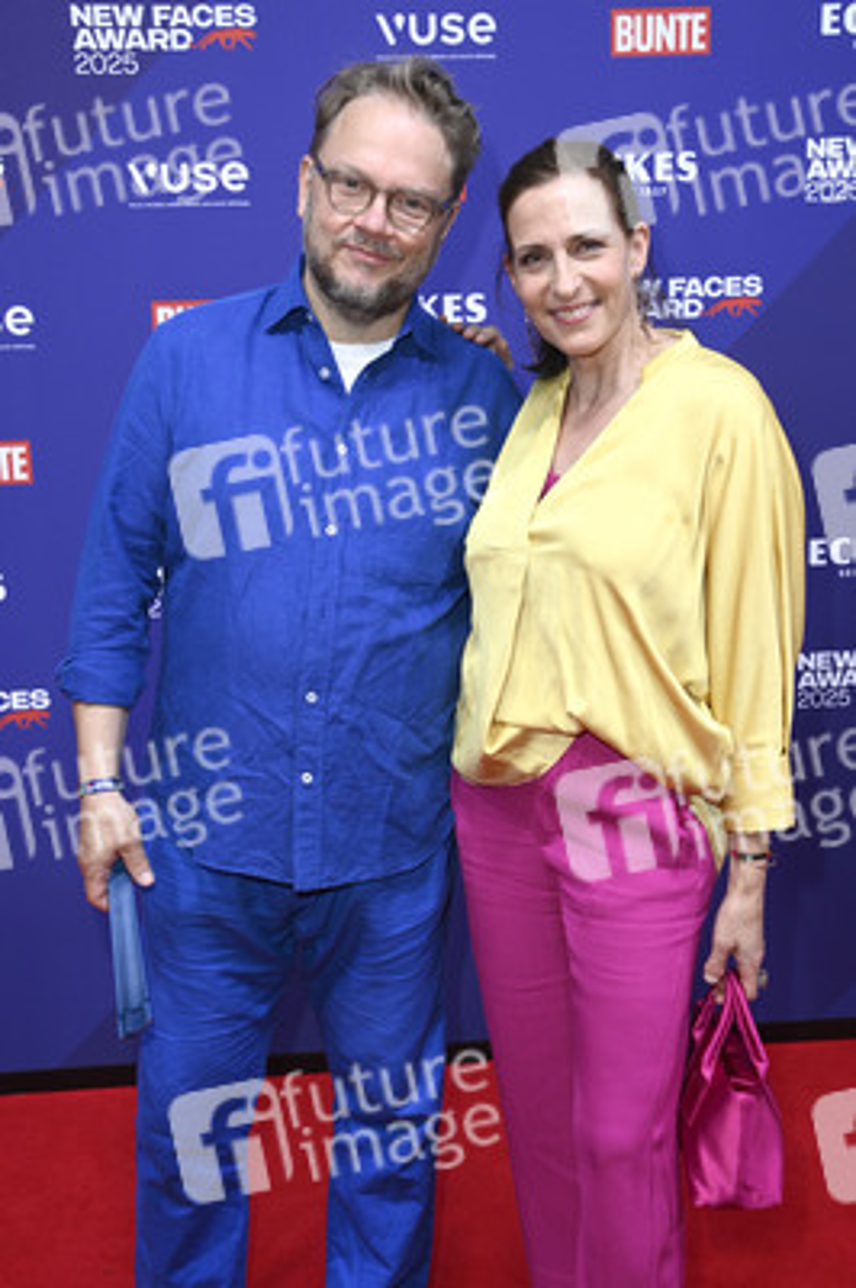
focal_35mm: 38
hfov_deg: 35.0
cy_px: 644
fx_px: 1358
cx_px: 428
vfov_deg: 50.7
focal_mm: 38
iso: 800
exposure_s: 1/200
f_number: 5.6
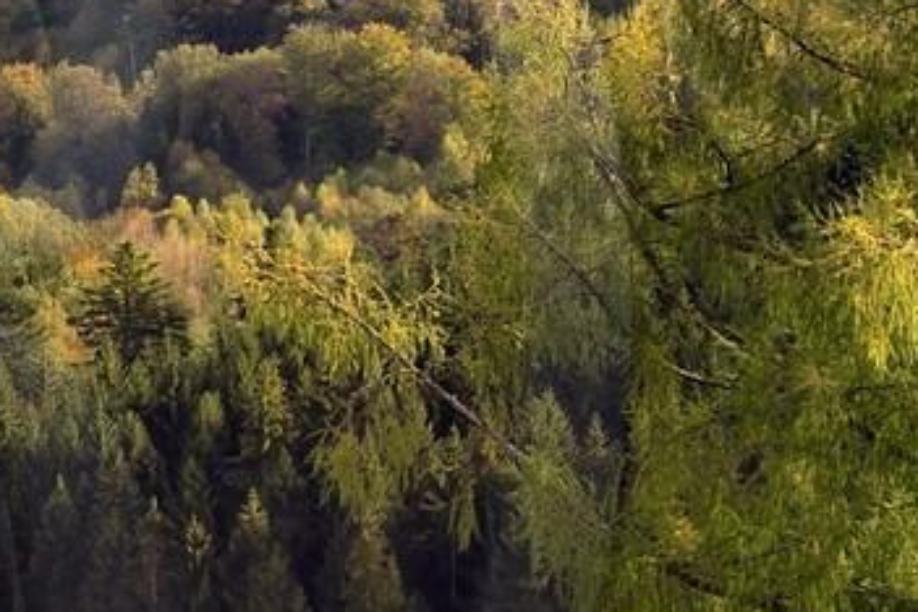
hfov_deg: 11.4
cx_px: -450
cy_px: 316
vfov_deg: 7.9
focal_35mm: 173
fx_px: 4411
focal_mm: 38
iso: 250
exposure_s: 1/160
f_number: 11
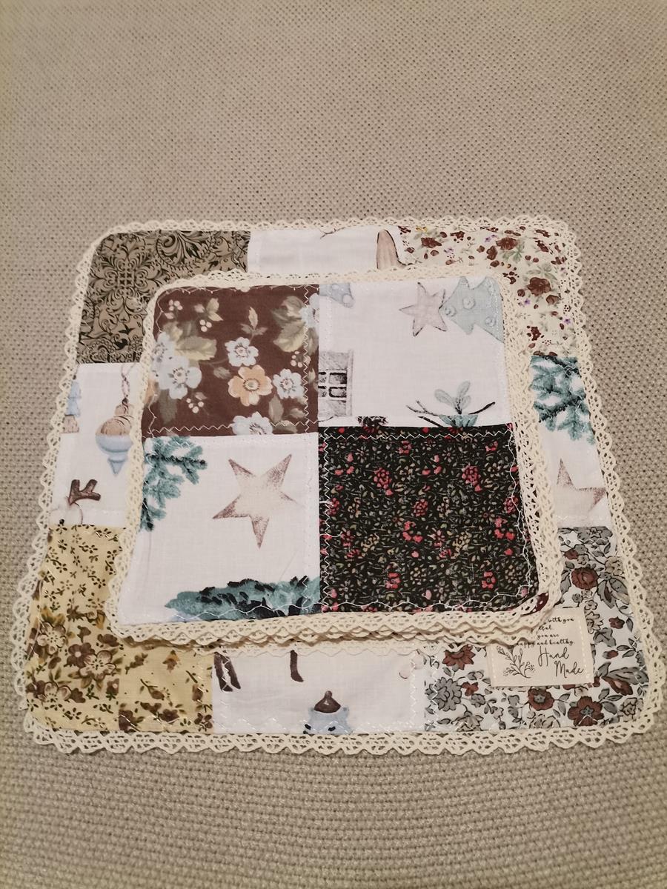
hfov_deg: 53.1
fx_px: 668
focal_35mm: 26
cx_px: 334
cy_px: 444
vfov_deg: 67.3
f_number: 1.8
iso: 320
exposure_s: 1/33.3
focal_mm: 4.75
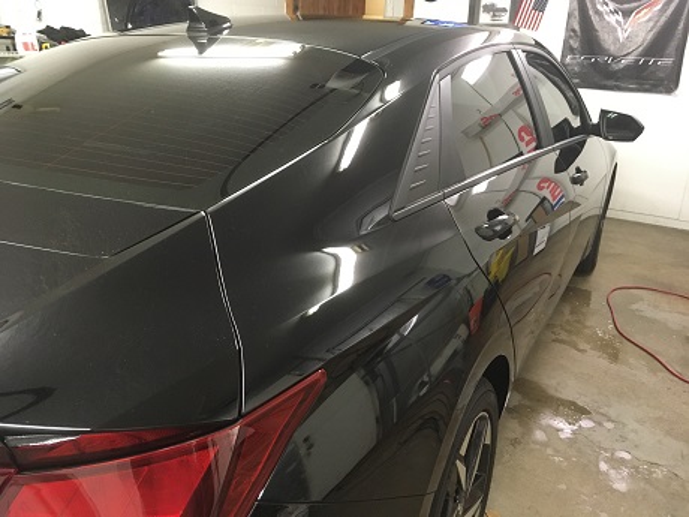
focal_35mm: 29
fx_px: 577
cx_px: 344
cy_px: 258
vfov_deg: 48.2
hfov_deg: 61.7
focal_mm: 4.15
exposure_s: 1/30
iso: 200
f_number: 2.2
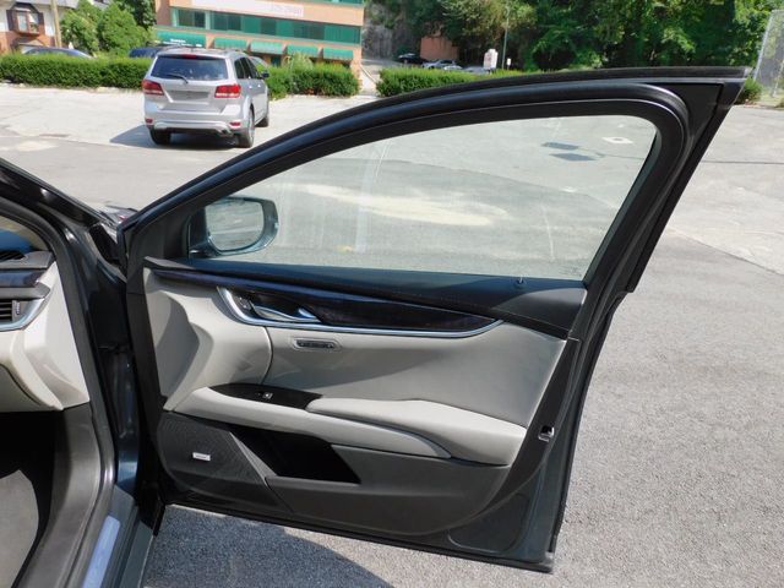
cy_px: 294
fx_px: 544
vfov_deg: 56.8
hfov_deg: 71.6
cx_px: 392
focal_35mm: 24
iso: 125
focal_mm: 4.3
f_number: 3.3
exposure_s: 1/500
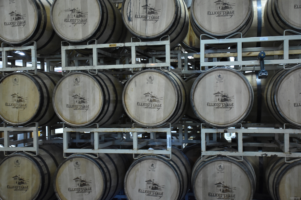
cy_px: 100
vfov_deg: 29.9
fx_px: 376
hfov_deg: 43.6
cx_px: 150
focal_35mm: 45
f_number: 4
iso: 2000
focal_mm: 30
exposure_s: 1/60
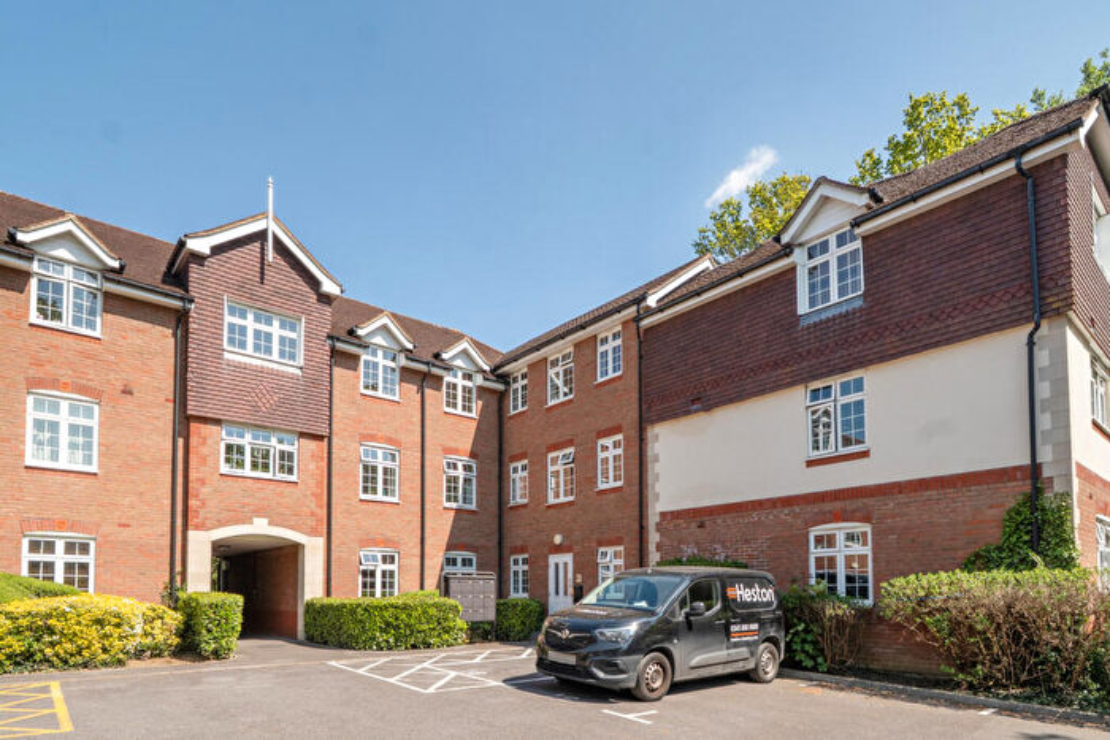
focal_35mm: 18
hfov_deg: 90.0
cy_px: 370
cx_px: 555
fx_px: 555
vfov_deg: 67.4
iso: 400
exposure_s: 1/400
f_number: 8
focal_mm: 12
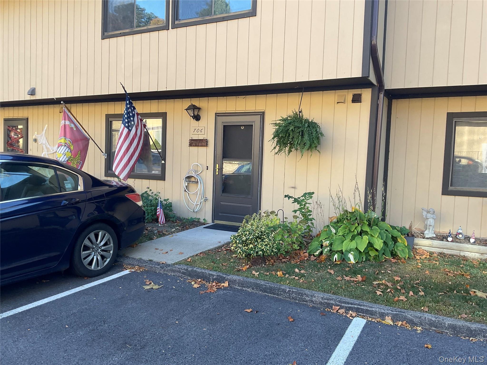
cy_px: 182
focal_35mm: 29
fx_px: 408
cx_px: 244
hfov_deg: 61.7
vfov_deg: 48.2
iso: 20
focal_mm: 3
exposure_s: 1/122
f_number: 1.8
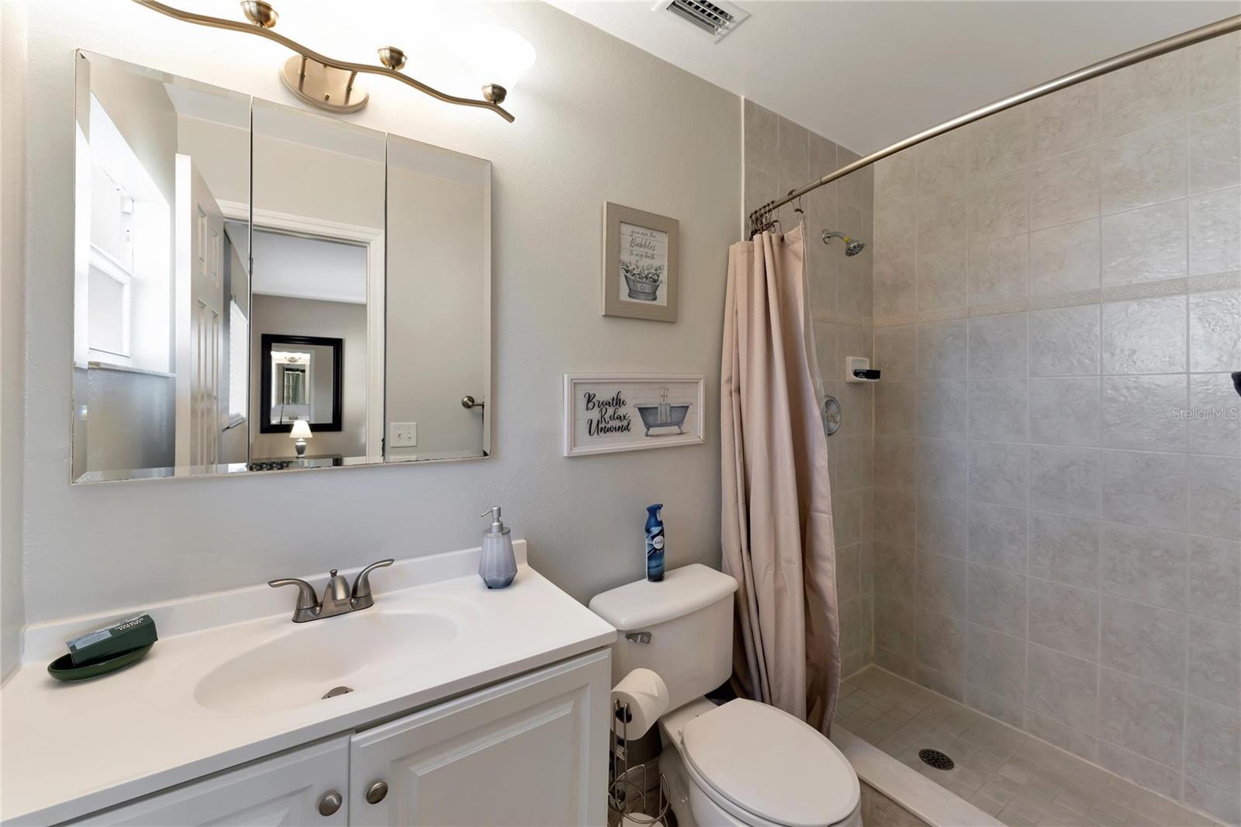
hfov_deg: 104.3
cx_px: 620
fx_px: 482
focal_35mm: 14
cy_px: 414
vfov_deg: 81.2
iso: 320
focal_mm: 14
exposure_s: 1/30
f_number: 5.6
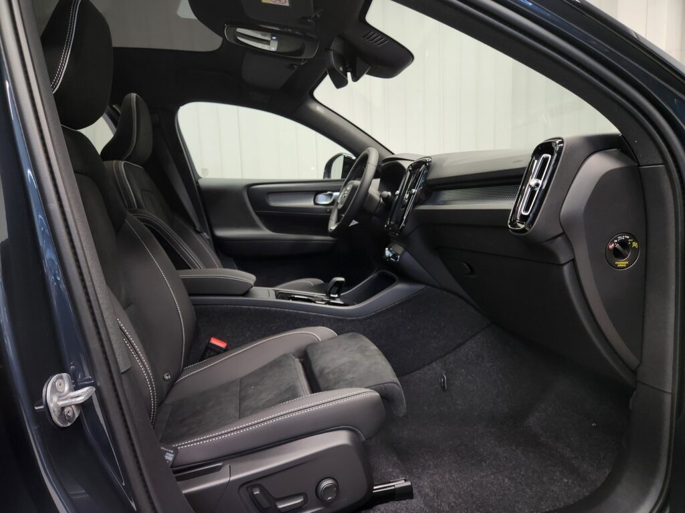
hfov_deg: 73.9
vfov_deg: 58.9
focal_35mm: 23
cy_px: 256
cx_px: 342
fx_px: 455
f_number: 1.8
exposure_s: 1/100
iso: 250
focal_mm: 5.4
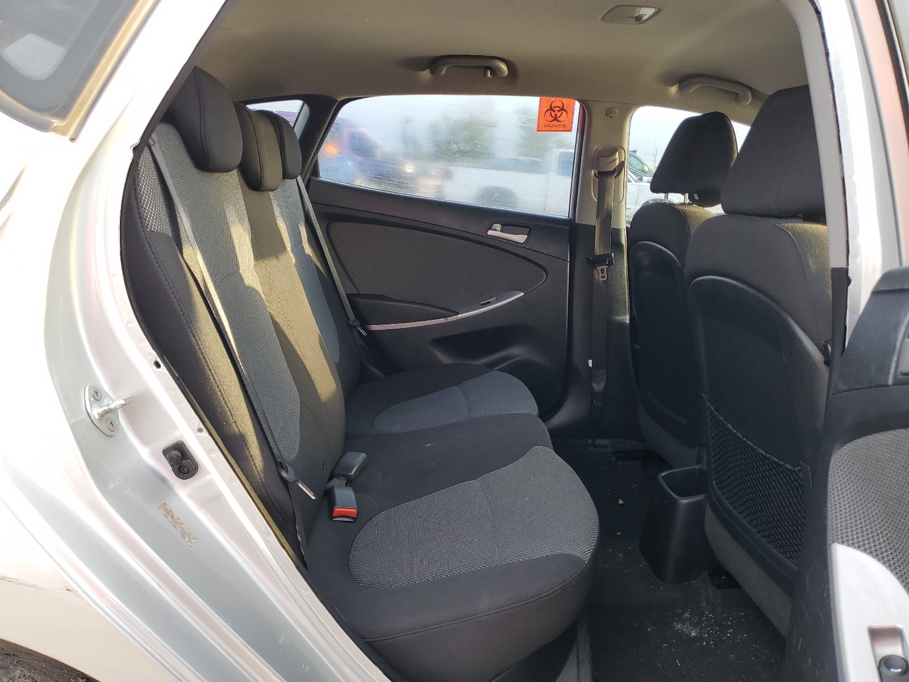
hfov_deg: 67.3
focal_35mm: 26
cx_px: 454
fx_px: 683
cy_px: 341
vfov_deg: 53.1
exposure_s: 1/185
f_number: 1.5
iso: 50
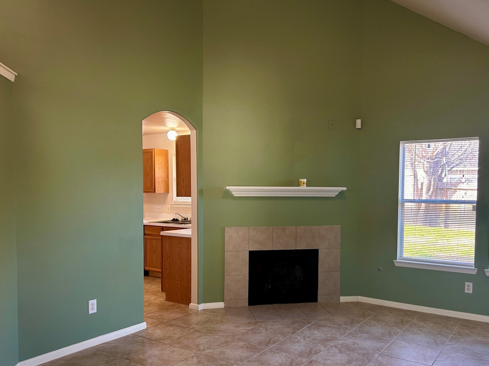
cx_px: 275
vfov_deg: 46.7
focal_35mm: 30
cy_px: 210
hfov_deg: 59.8
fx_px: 424
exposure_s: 1/60
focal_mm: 5.7
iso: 80
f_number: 1.5
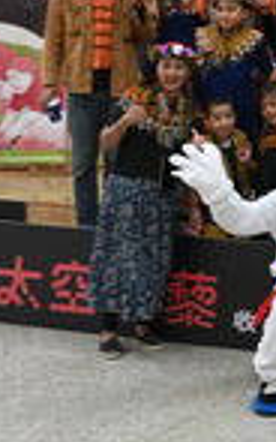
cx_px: 528
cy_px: 54
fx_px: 1166
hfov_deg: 12.2
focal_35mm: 97
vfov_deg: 21.0
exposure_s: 1/125
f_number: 4.8
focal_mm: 35
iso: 2500
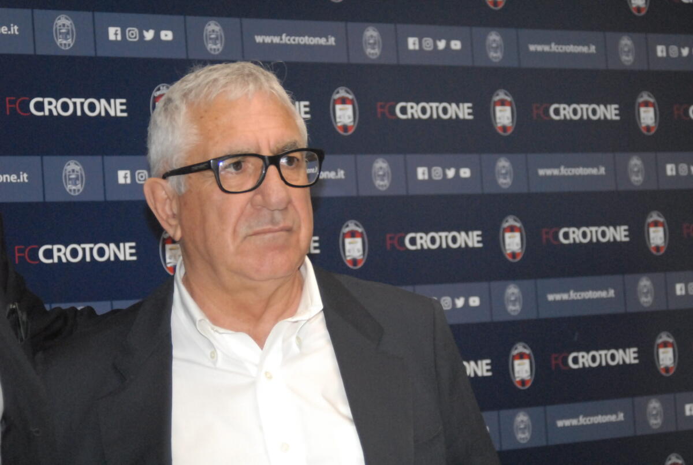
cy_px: 232
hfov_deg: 20.6
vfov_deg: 13.9
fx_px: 1909
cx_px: 346
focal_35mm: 99
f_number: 5.3
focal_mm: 66
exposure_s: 1/250
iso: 1600
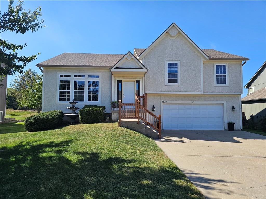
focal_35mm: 23
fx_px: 177
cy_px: 100
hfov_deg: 73.9
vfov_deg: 58.9
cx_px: 133
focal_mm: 6.3
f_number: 1.7
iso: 20
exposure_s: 1/1044
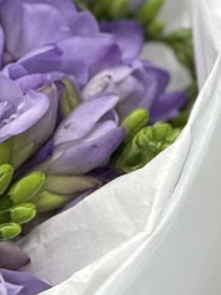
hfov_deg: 2.5
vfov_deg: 3.3
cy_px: 311
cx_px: -308
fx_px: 5095
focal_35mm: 598
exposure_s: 1/100
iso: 320
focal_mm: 15.66
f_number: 2.8
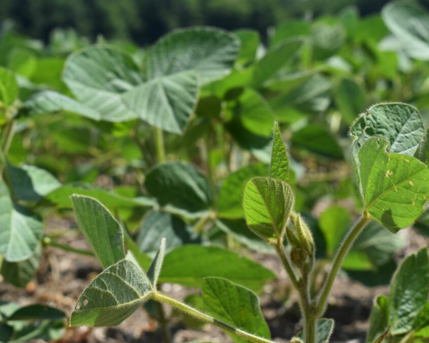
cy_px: 171
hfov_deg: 20.5
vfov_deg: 16.4
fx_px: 1188
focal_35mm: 94
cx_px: 244
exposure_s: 1/320
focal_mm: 55
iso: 200
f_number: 9
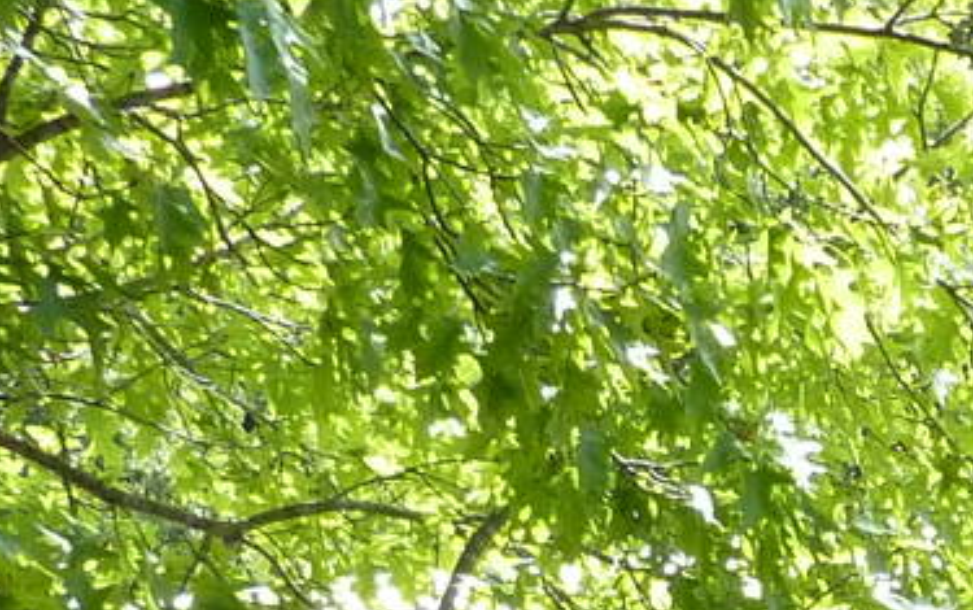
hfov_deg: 17.4
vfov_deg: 10.3
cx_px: 1225
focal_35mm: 113
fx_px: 2999
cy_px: 1365
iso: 320
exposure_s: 1/500
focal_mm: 4.1
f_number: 3.3
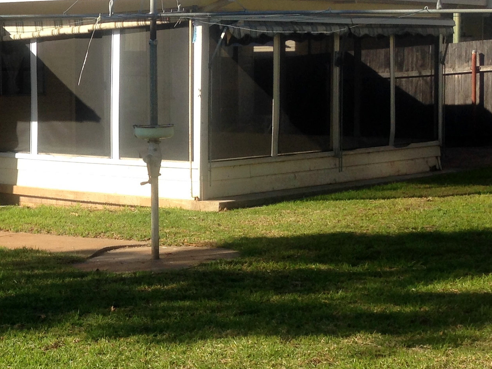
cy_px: 131
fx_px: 1222
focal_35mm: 86
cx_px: -101
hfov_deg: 21.2
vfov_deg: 17.1
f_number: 2.4
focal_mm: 4.12
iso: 50
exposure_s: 1/919
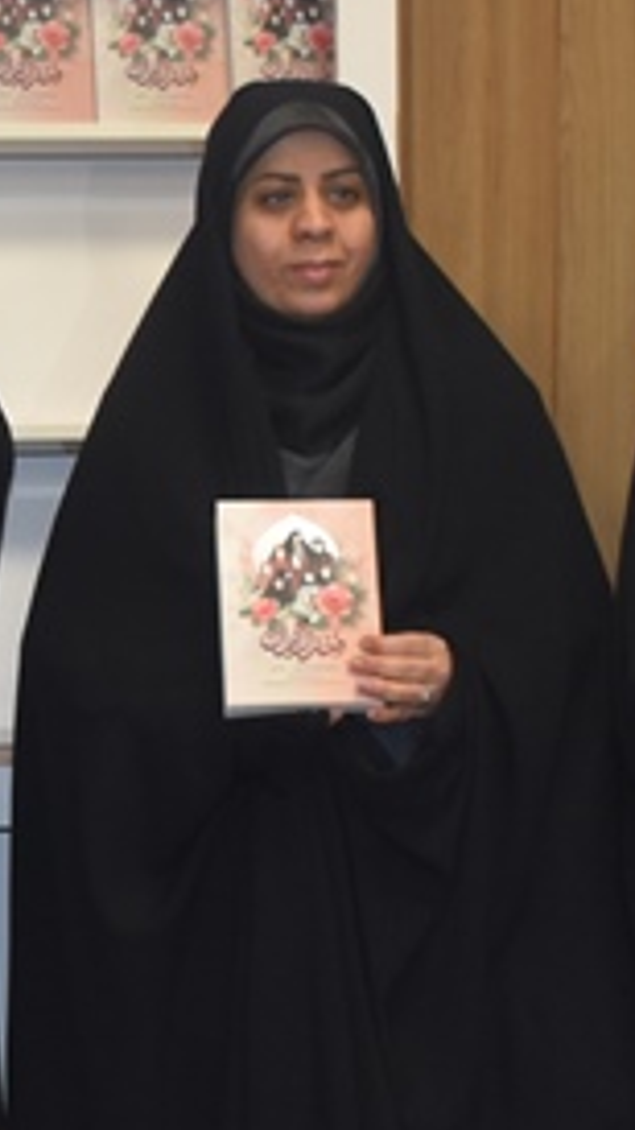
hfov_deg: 8.8
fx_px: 4042
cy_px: 233
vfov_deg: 15.8
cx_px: -301
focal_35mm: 135
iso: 450
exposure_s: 1/60
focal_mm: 23
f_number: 3.8
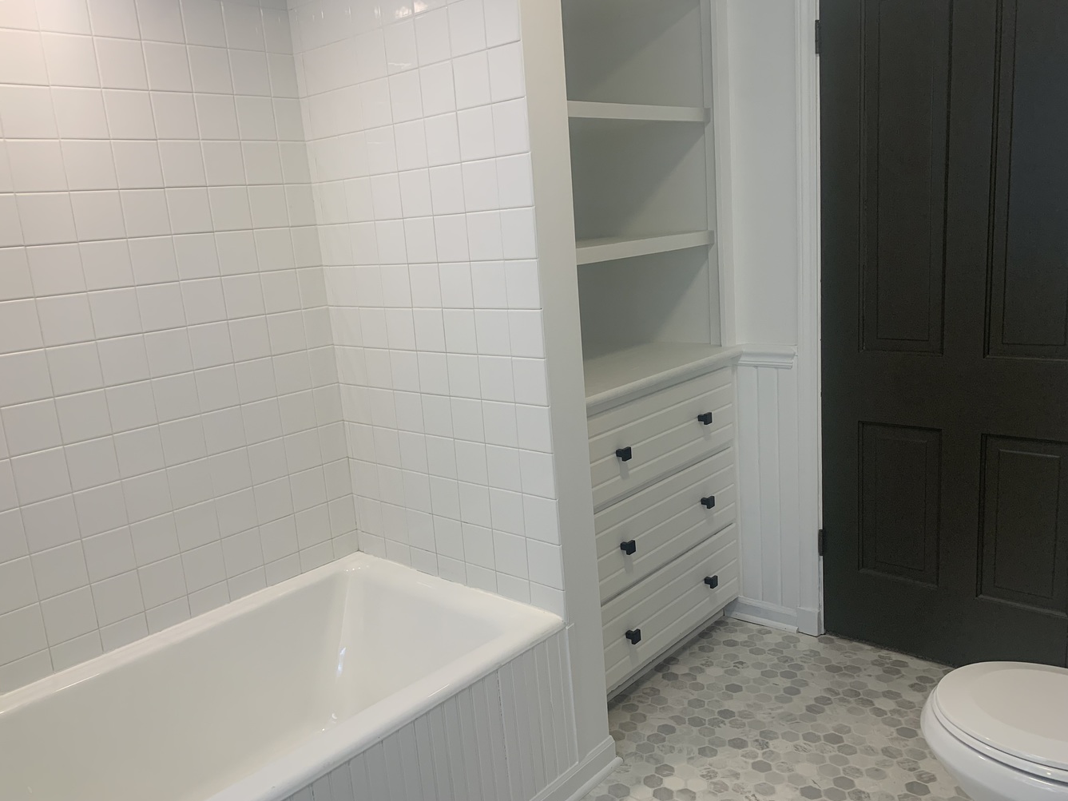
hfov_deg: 63.4
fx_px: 864
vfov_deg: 49.8
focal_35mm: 28
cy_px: 406
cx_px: 518
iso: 80
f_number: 1.8
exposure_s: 1/120
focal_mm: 4.25
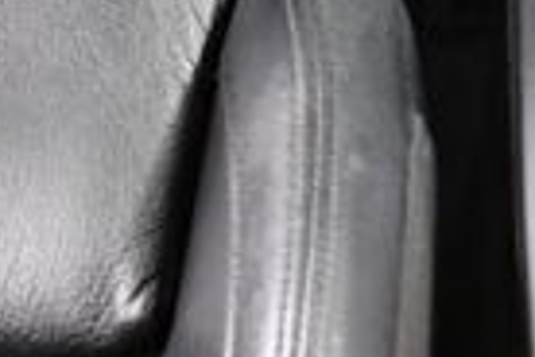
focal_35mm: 167
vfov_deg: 7.8
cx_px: 1000
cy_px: -378
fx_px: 2482
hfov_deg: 11.3
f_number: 3.5
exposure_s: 1/60
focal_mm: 18
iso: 5600
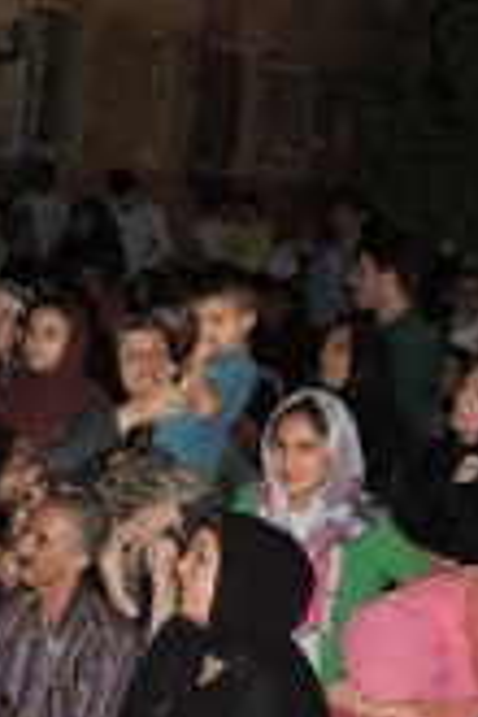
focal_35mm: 91
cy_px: 417
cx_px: -213
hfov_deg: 14.2
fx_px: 1812
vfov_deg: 22.4
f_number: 3
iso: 320
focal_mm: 4.3
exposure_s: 1/30
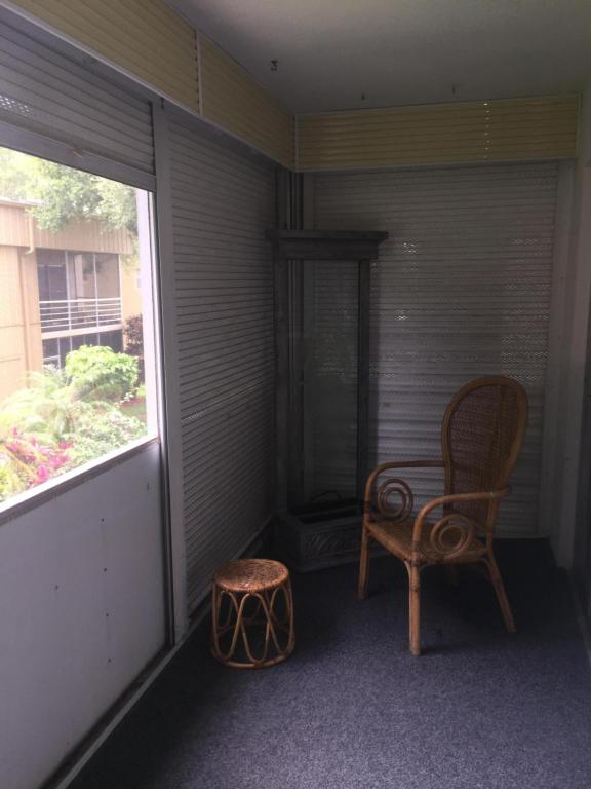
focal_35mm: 29
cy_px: 394
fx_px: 660
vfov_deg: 61.7
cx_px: 296
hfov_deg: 48.2
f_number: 2.2
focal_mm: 4.15
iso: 32
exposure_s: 1/70
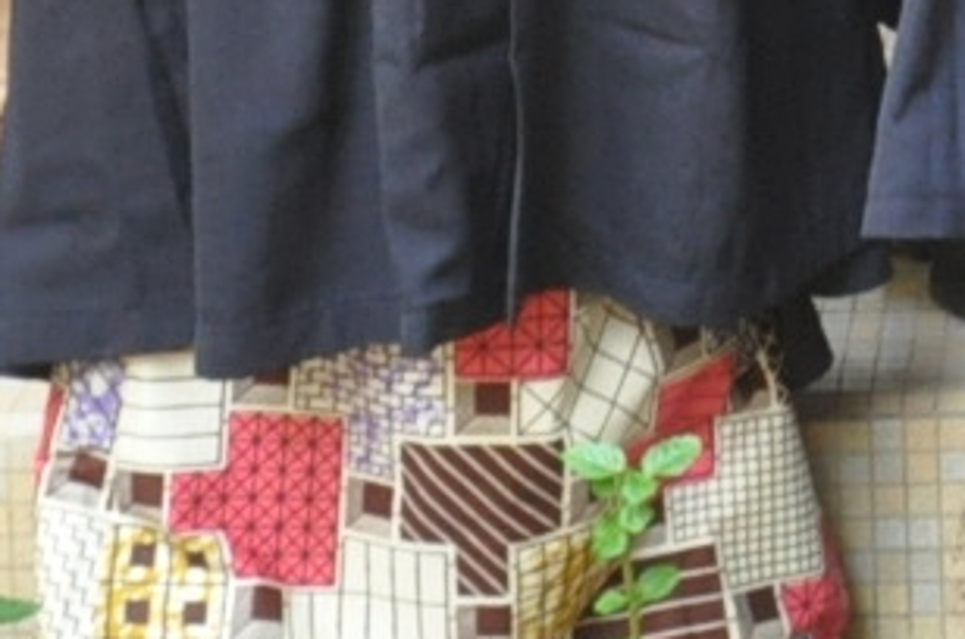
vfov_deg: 5.9
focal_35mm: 219
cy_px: -1018
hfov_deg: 9.2
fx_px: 5871
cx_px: 1422
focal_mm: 21
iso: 1250
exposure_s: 1/125
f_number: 11
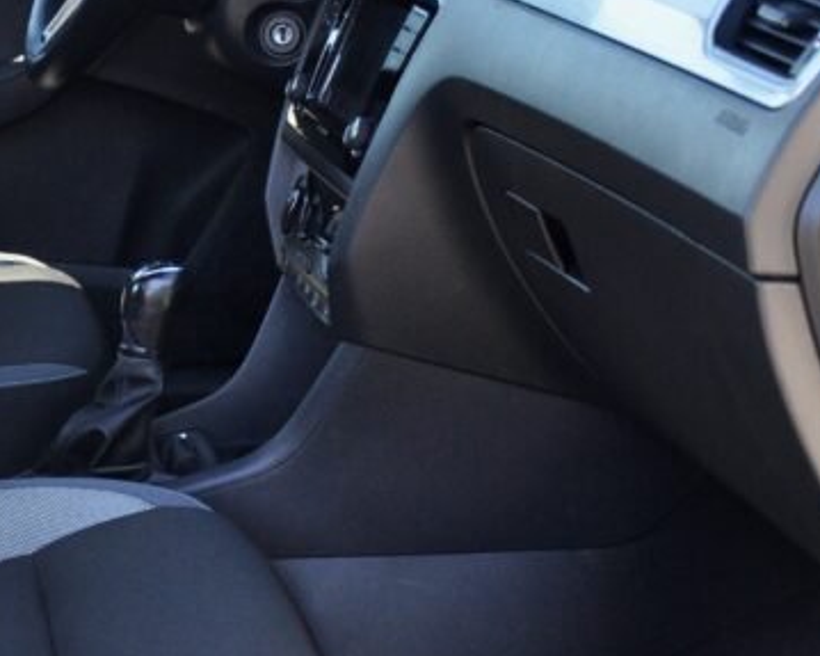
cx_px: 14
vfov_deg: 18.2
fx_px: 2046
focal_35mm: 84
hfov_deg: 21.9
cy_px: 393
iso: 500
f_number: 5
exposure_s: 1/100
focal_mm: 21
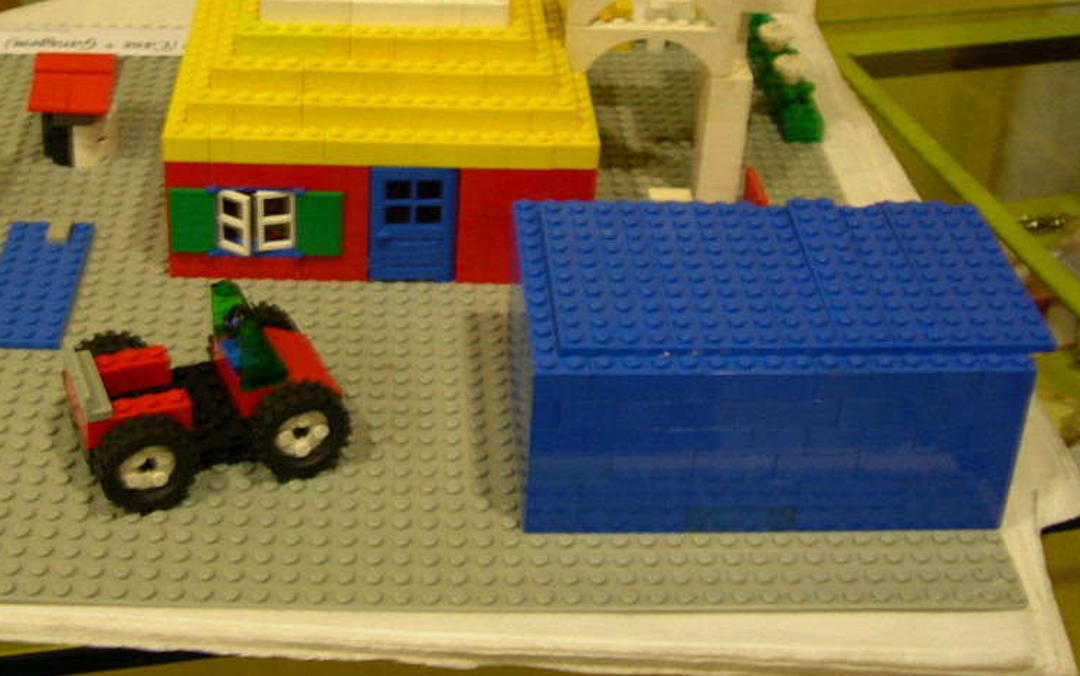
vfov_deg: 23.2
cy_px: 131
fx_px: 1619
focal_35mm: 55
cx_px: 363
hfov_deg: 36.5
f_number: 2.8
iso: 100
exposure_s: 1/4.9
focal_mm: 8
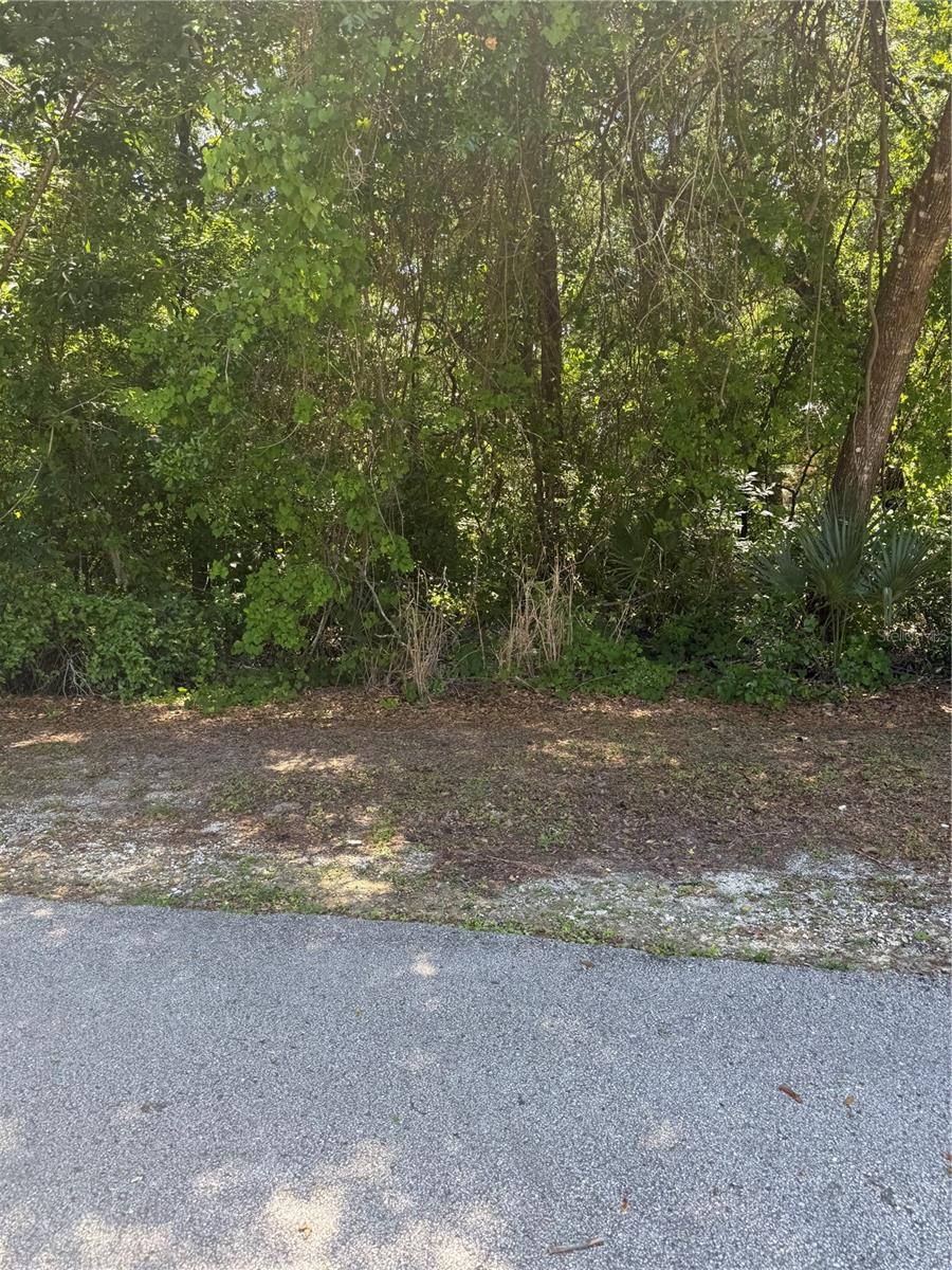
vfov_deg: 71.6
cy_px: 635
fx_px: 880
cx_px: 476
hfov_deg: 56.8
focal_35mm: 24
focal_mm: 6.76
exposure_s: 1/416
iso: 80
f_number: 1.78
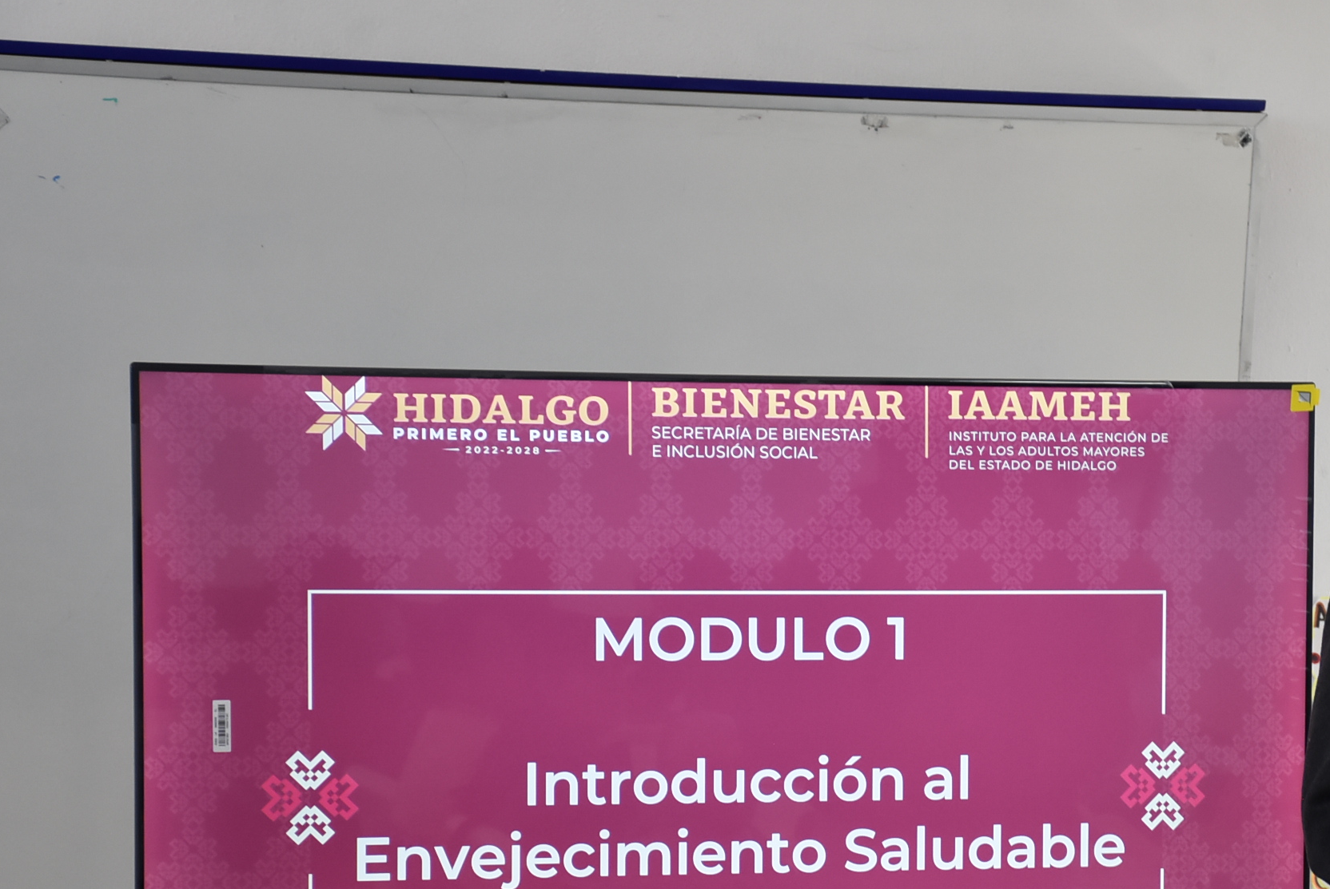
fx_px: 5584
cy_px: 770
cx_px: 1126
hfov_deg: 13.5
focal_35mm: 151
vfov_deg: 9.1
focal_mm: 56
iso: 800
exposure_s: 1/125
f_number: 5.6
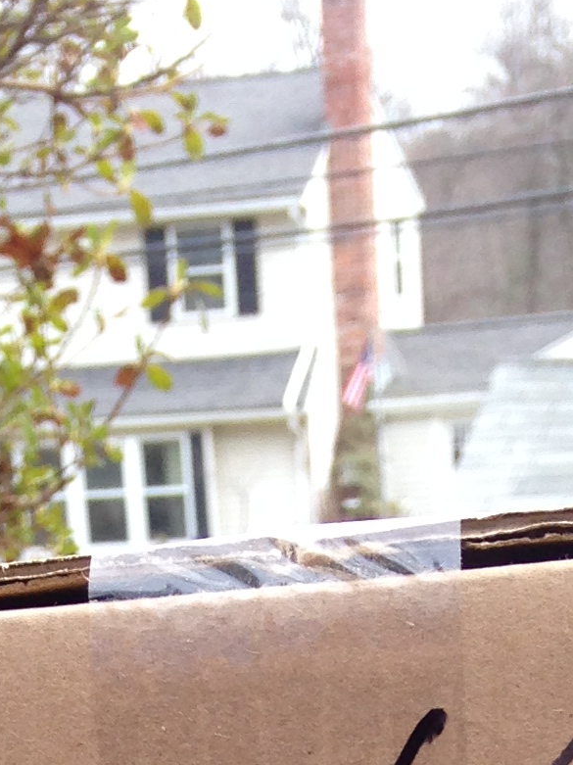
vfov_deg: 12.4
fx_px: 3048
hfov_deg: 10.7
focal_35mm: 138
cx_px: 206
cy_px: 1580
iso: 50
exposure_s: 1/224
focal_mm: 4.12
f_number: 2.4
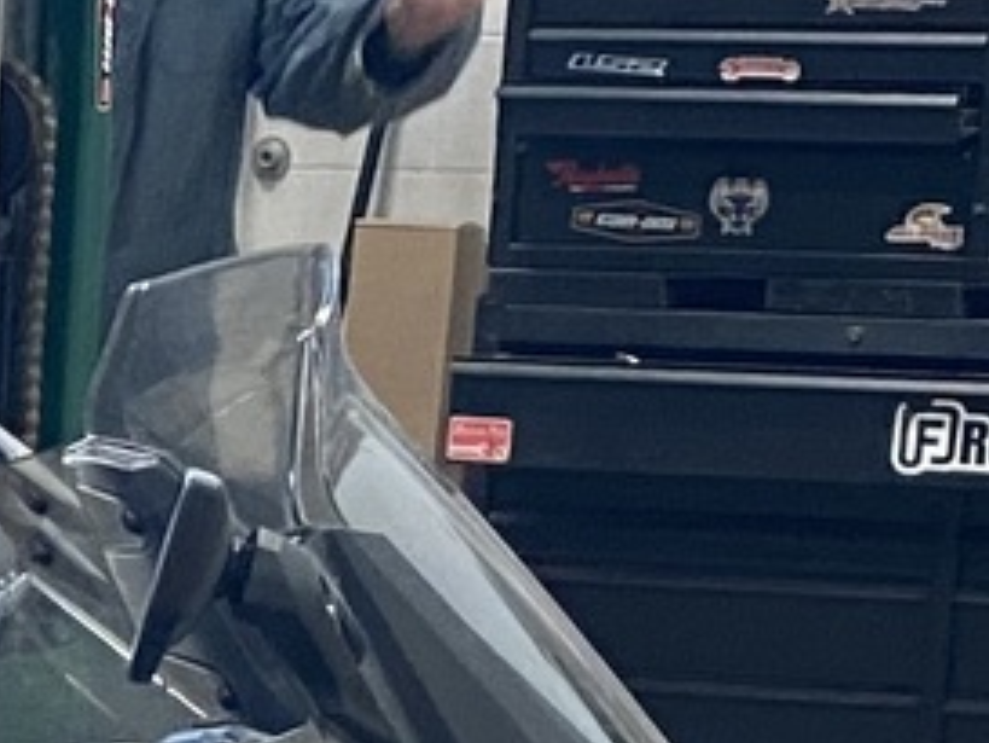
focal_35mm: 195
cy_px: 1678
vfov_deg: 7.2
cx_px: -1025
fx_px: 5574
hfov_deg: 9.4
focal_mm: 4.25
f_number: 1.8
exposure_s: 1/60
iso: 160
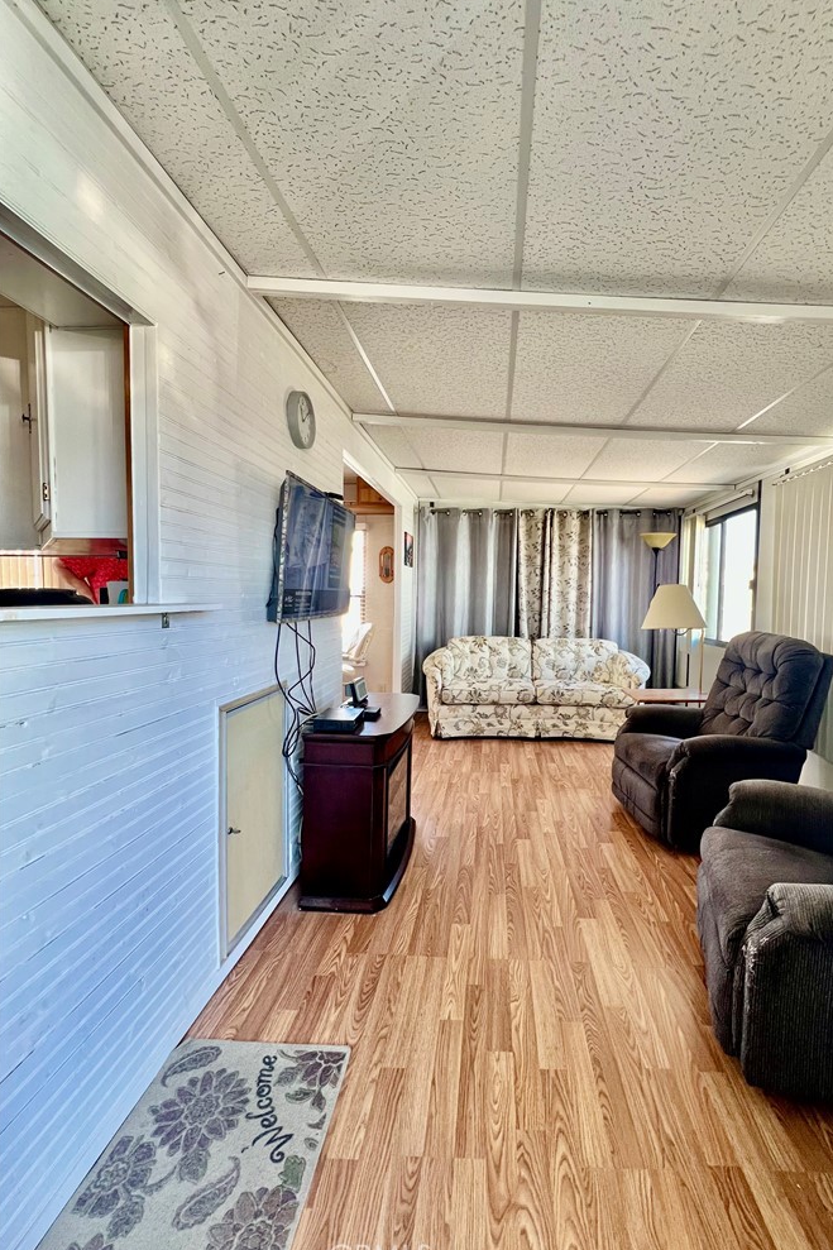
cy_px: 627
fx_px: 486
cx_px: 482
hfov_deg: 80.6
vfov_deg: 104.3
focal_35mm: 14
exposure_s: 1/74
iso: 250
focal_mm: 1.57
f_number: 1.8
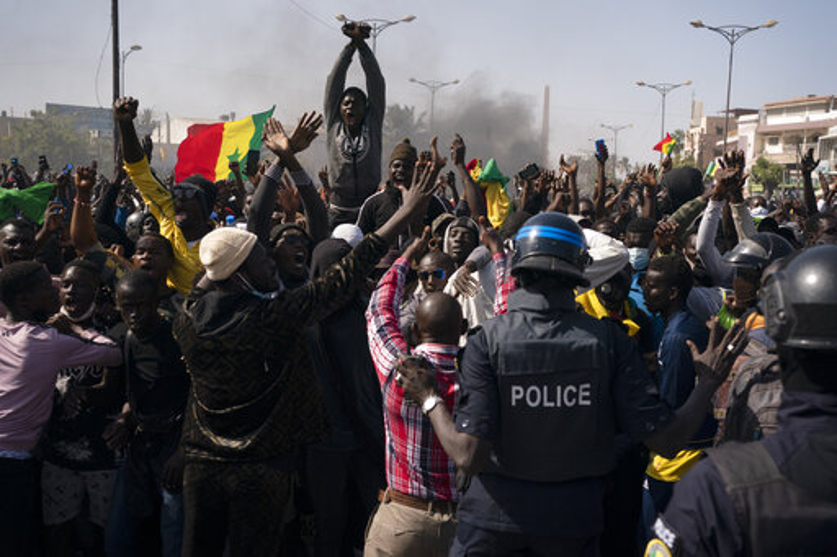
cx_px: 418
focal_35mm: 35
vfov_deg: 37.8
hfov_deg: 54.4
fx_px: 813
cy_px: 278
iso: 200
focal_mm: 35
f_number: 4.5
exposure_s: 1/2500
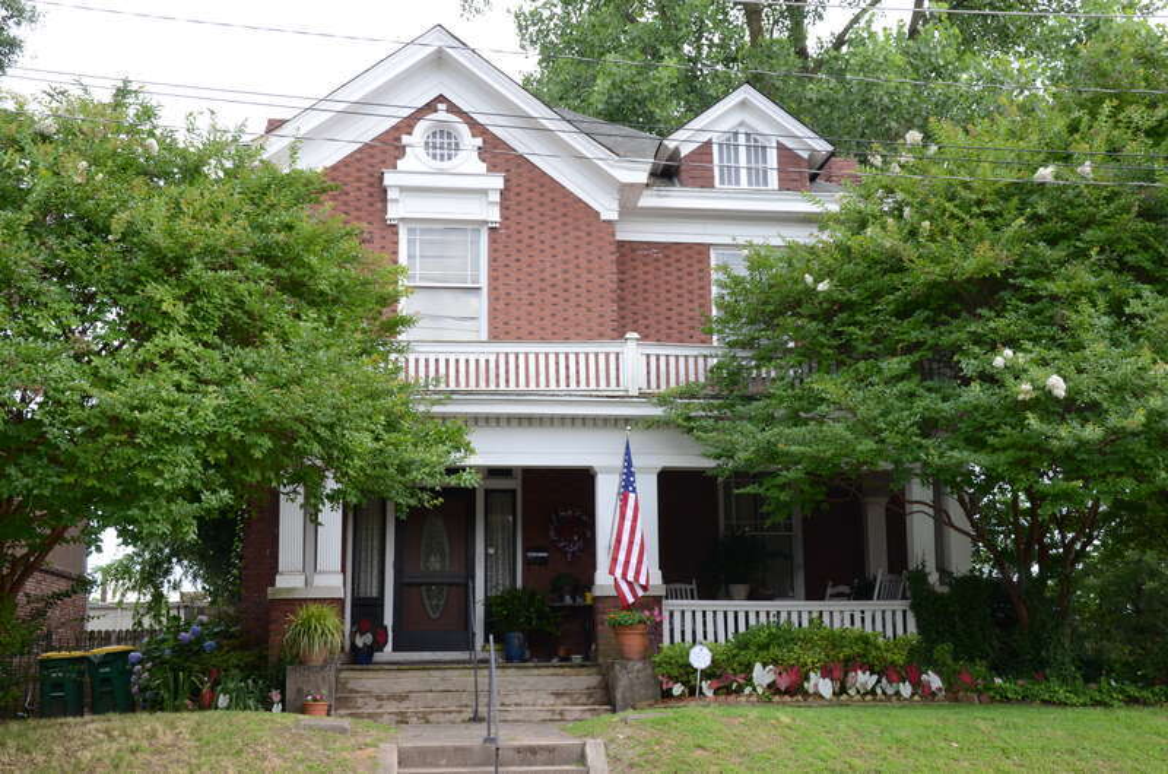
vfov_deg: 31.8
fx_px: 1360
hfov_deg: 46.5
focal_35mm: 42
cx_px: 584
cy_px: 387
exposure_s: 1/50
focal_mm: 28
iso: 320
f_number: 11
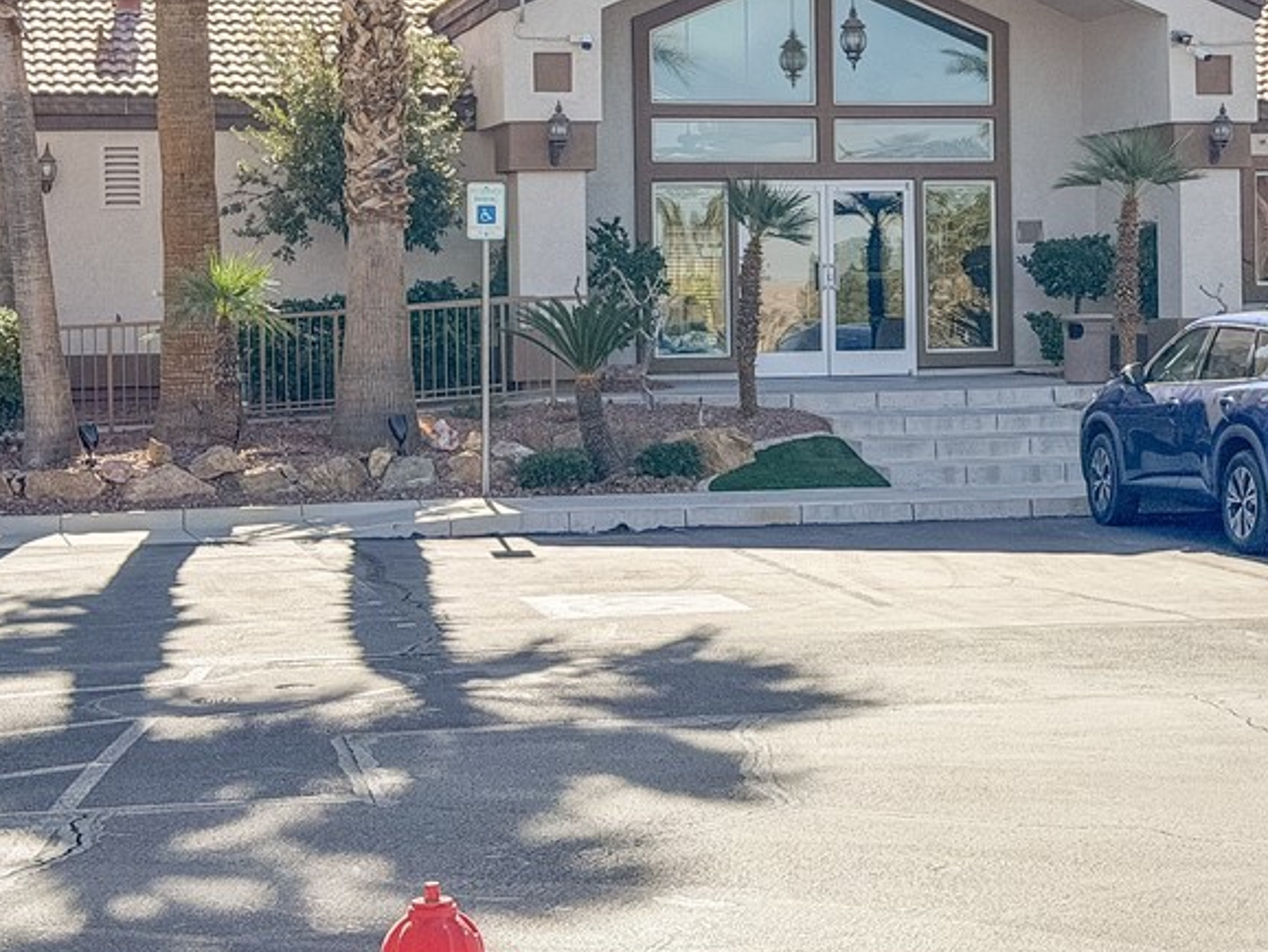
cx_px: 871
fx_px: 3115
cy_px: 241
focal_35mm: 85
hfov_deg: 22.9
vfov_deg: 17.3
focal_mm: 6.76
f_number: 1.8
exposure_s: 1/4900
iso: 64
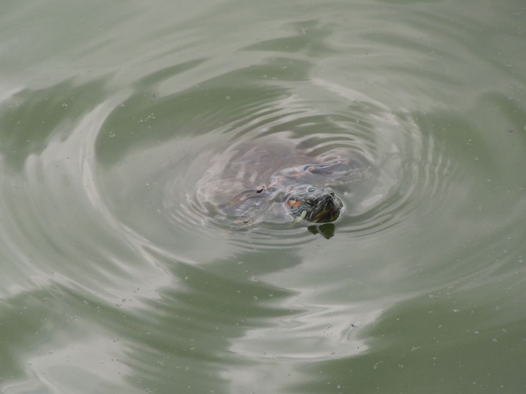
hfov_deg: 8.2
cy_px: 197
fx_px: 3662
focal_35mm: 241
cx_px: 263
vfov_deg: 6.2
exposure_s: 1/200
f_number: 5.1
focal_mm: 43.4
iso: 200
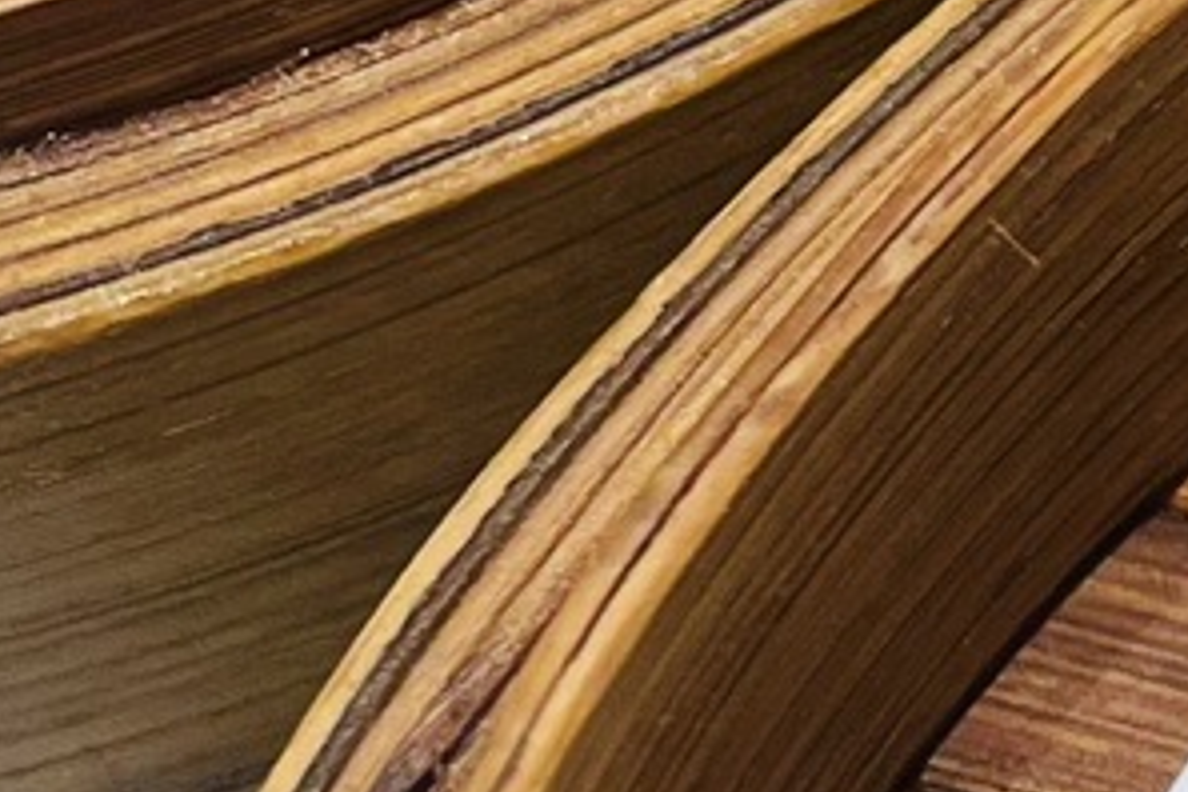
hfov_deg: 10.1
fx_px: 6006
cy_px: -256
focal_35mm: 182
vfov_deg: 7.5
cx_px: 2640
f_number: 1.6
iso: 50
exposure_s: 1/100
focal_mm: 4.2
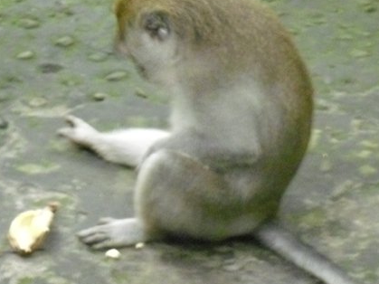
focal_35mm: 216
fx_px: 2364
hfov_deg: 9.2
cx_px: 124
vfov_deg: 6.9
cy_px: 77
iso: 800
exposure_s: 1/13
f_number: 5.2
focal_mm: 18.6
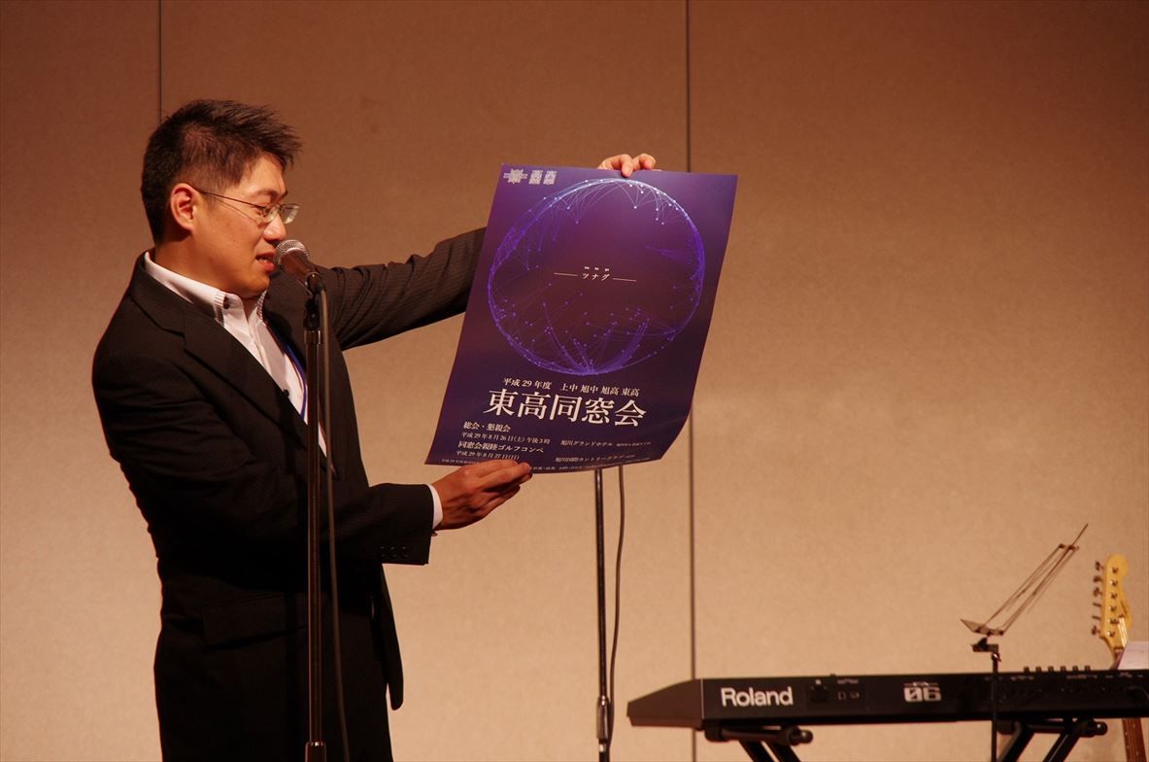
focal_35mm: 202
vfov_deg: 6.8
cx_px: 574
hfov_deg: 10.2
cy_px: 381
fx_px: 6435
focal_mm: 135
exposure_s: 1/200
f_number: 5.6
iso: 800
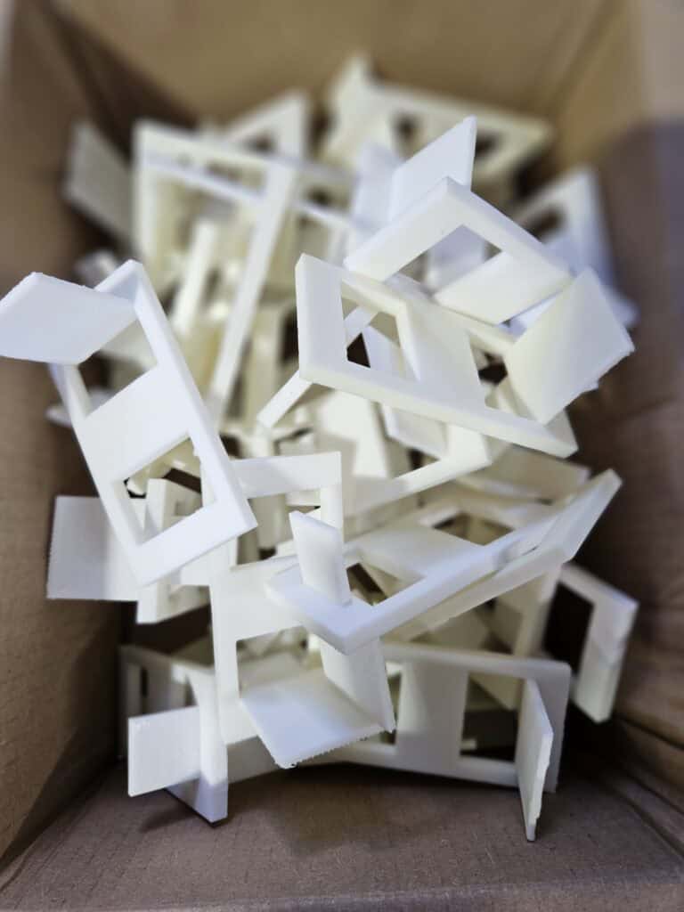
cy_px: 456
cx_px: 342
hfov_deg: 58.9
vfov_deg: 73.9
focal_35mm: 23
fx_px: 606
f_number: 1.8
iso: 100
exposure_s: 1/120
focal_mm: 5.4
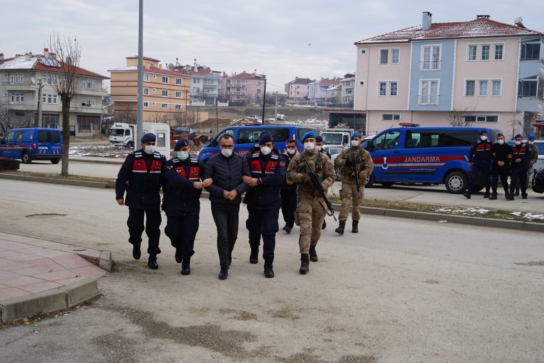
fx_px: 589
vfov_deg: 34.2
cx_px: 272
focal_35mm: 39
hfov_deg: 49.6
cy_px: 182
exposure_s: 1/100
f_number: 8
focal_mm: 39
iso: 100
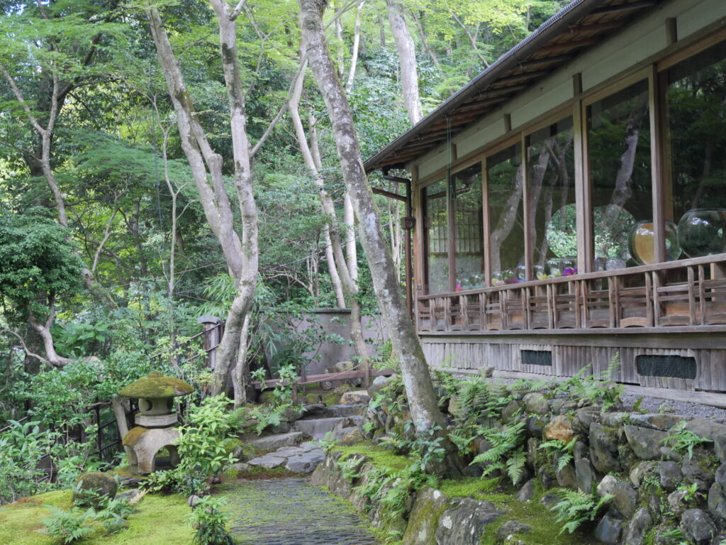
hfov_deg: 44.8
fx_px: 881
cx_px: 363
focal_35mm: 42
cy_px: 272
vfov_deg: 34.3
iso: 800
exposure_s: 1/60
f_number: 4.7
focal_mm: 21
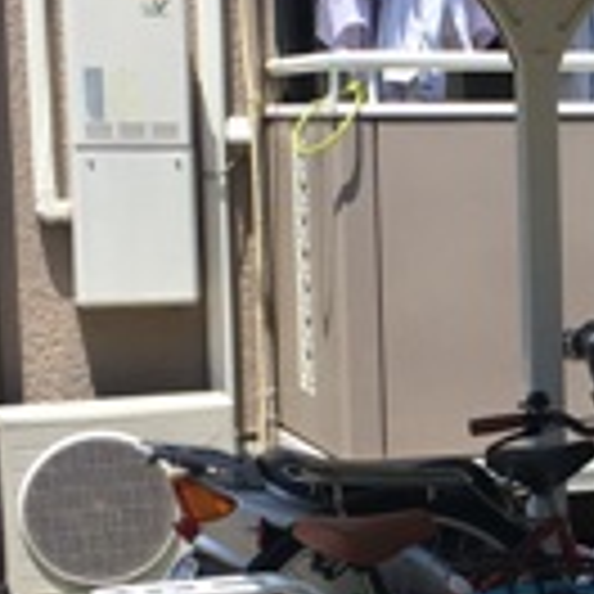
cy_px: 432
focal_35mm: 124
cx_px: 814
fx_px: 2407
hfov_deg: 13.5
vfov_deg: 14.0
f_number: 2.2
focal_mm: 4.15
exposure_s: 1/962
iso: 25
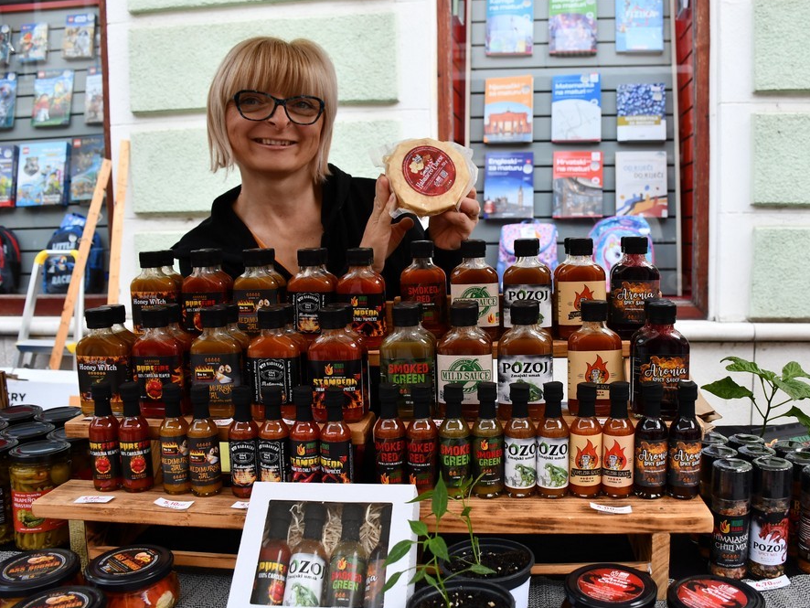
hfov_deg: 59.7
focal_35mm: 30
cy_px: 301
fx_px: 702
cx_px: 462
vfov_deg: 46.8
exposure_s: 1/250
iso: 400
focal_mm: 18
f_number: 4.5
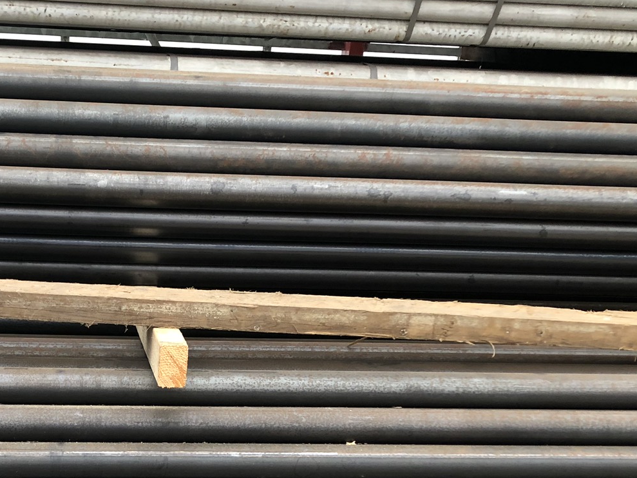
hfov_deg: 32.3
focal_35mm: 58
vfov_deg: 24.5
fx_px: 1067
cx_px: 121
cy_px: 428
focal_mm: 3.99
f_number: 1.8
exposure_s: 1/15
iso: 40
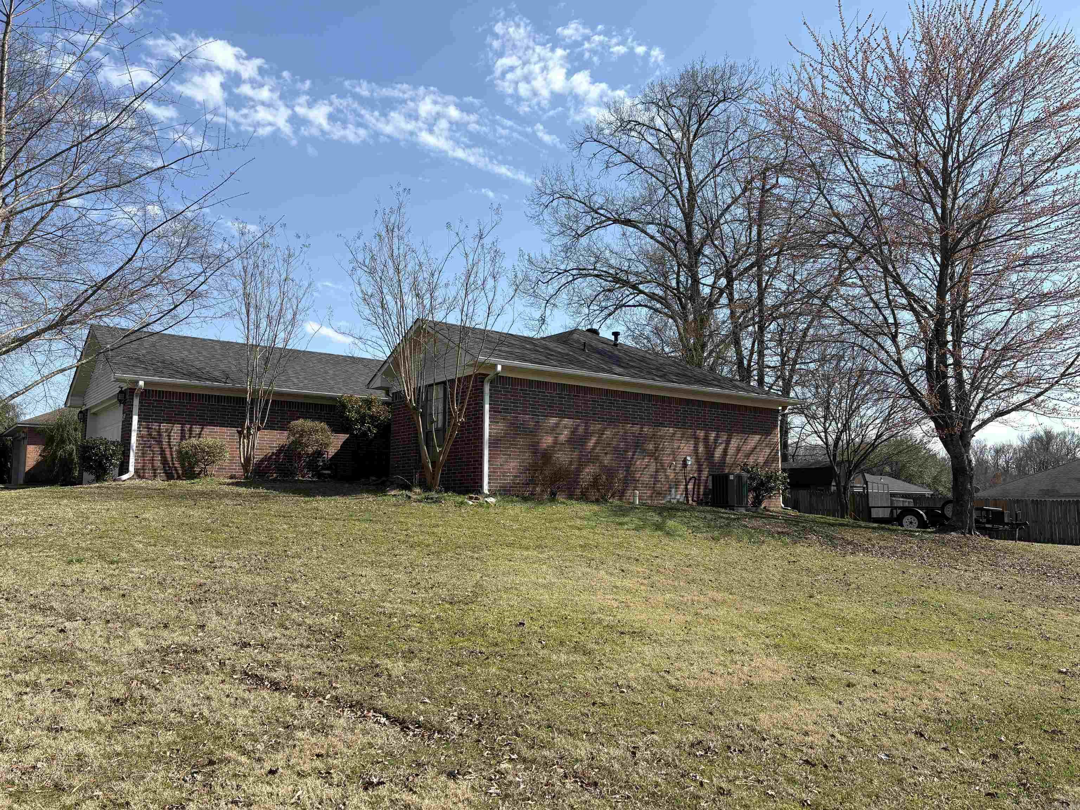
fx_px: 811
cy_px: 405
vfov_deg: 53.1
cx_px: 540
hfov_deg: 67.3
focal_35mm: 26
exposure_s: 1/2985
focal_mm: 5.96
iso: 50
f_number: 1.6
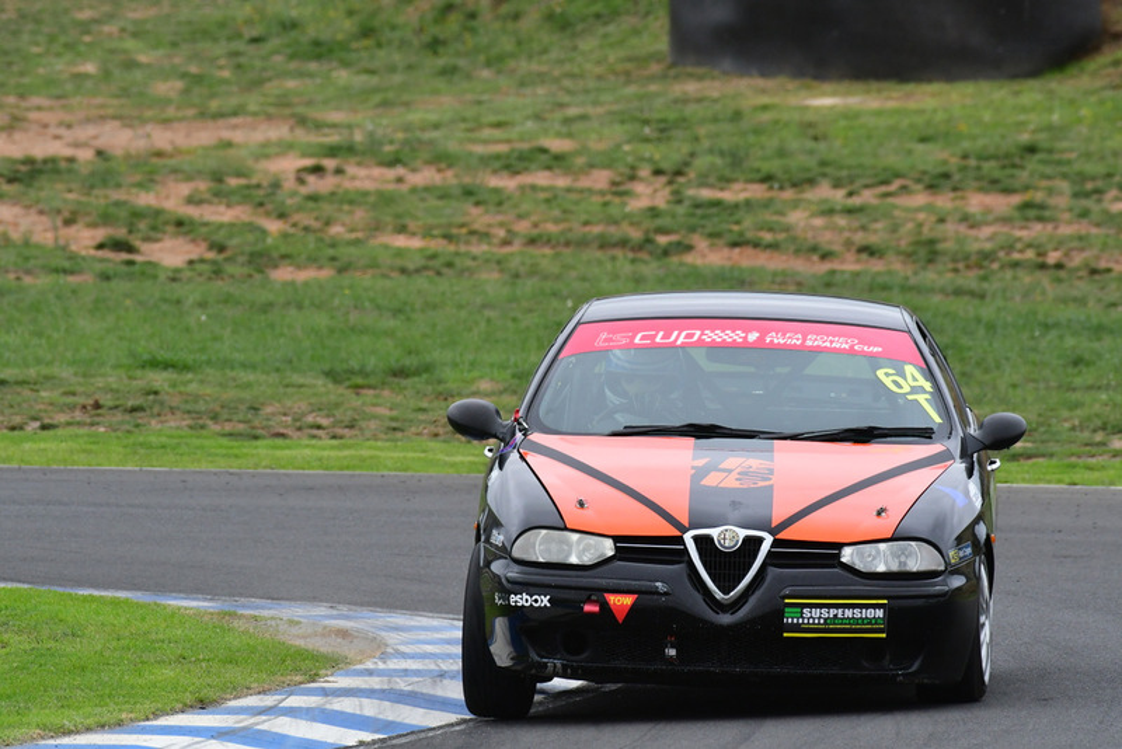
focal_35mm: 750
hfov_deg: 2.7
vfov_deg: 1.8
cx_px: 561
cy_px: 374
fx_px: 23382
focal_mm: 500
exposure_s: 1/640
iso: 1250
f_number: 11
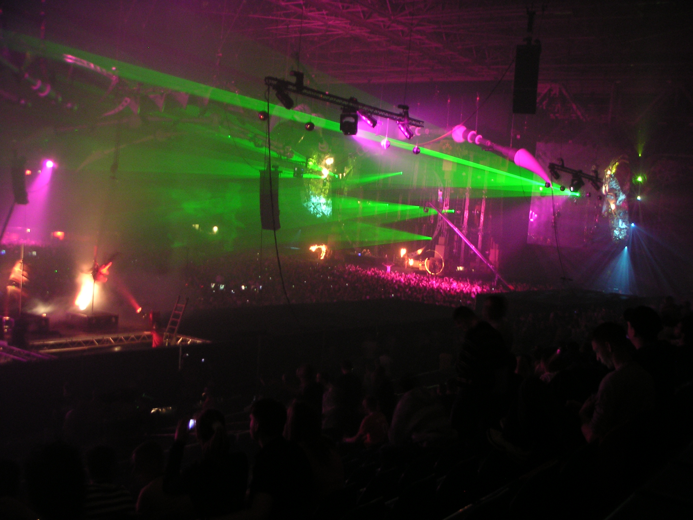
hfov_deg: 49.0
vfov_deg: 37.7
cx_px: 346
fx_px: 761
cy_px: 260
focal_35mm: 38
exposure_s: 1/1.6
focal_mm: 6
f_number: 2.8
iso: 100
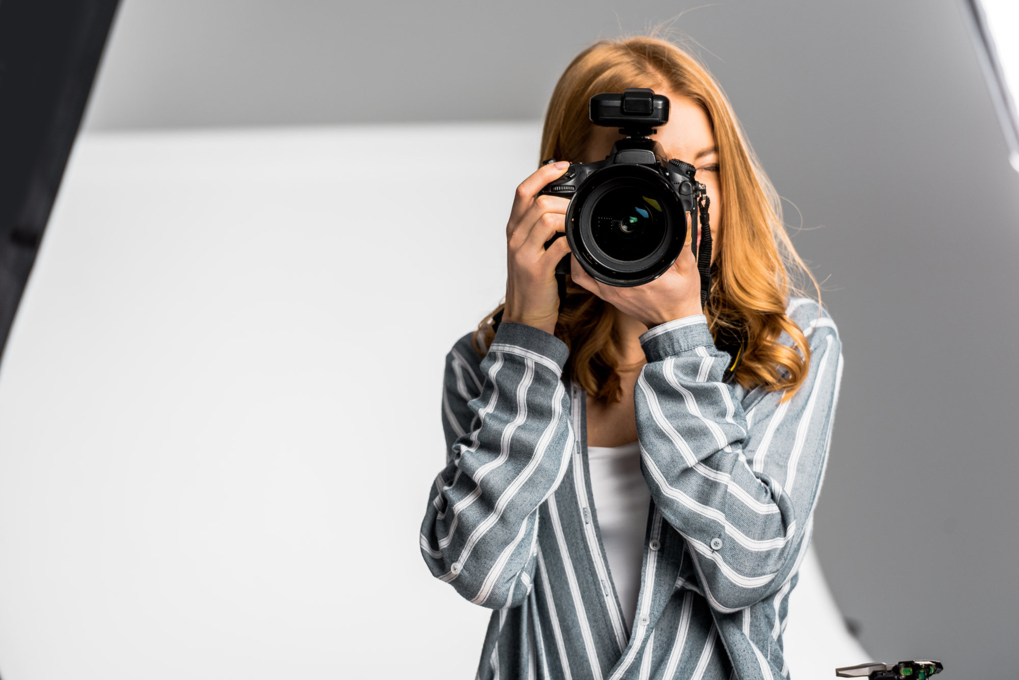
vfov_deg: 6.9
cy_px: 340
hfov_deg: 10.3
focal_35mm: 200
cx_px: 510
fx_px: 5663
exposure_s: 1/200
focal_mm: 200
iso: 100
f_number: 4.5
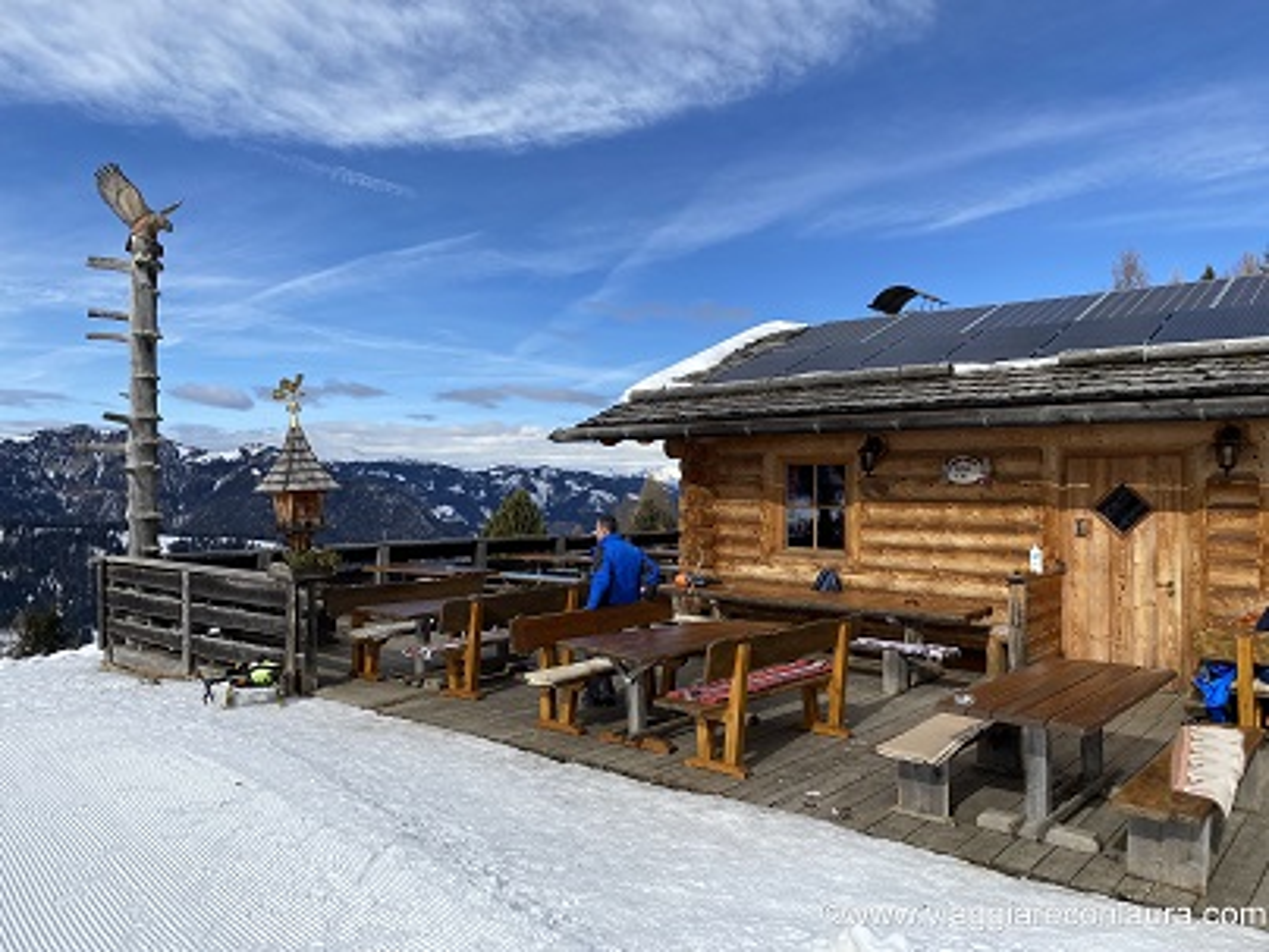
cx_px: 634
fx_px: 953
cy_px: 476
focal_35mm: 26
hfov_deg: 67.3
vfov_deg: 53.1
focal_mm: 4.25
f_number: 1.8
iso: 32
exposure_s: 1/4444
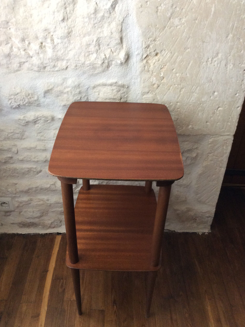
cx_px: 125
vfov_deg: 55.4
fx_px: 311
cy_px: 165
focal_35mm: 33
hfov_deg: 42.9
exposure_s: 1/25
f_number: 2.4
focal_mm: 3.3
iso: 100
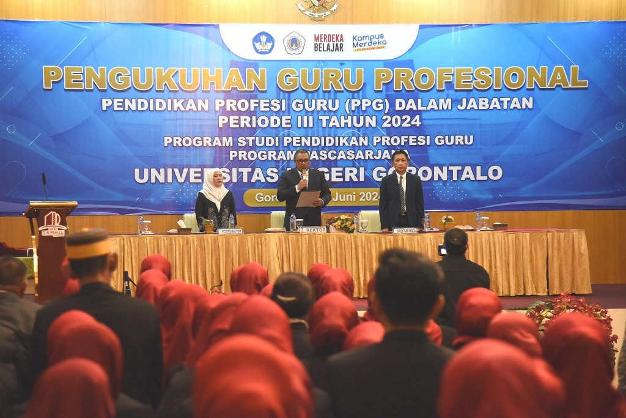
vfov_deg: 17.5
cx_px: 313
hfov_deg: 26.0
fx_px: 1356
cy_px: 209
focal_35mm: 78
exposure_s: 1/160
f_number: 4
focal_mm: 78
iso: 6400
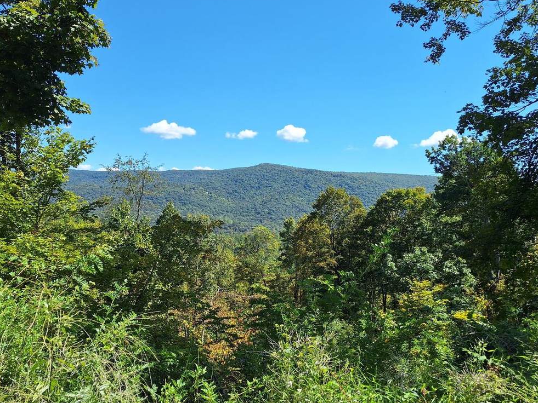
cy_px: 220
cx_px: 271
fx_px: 466
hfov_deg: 60.0
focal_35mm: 30
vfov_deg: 46.8
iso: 40
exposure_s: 1/2398
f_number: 1.8
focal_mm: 5.54
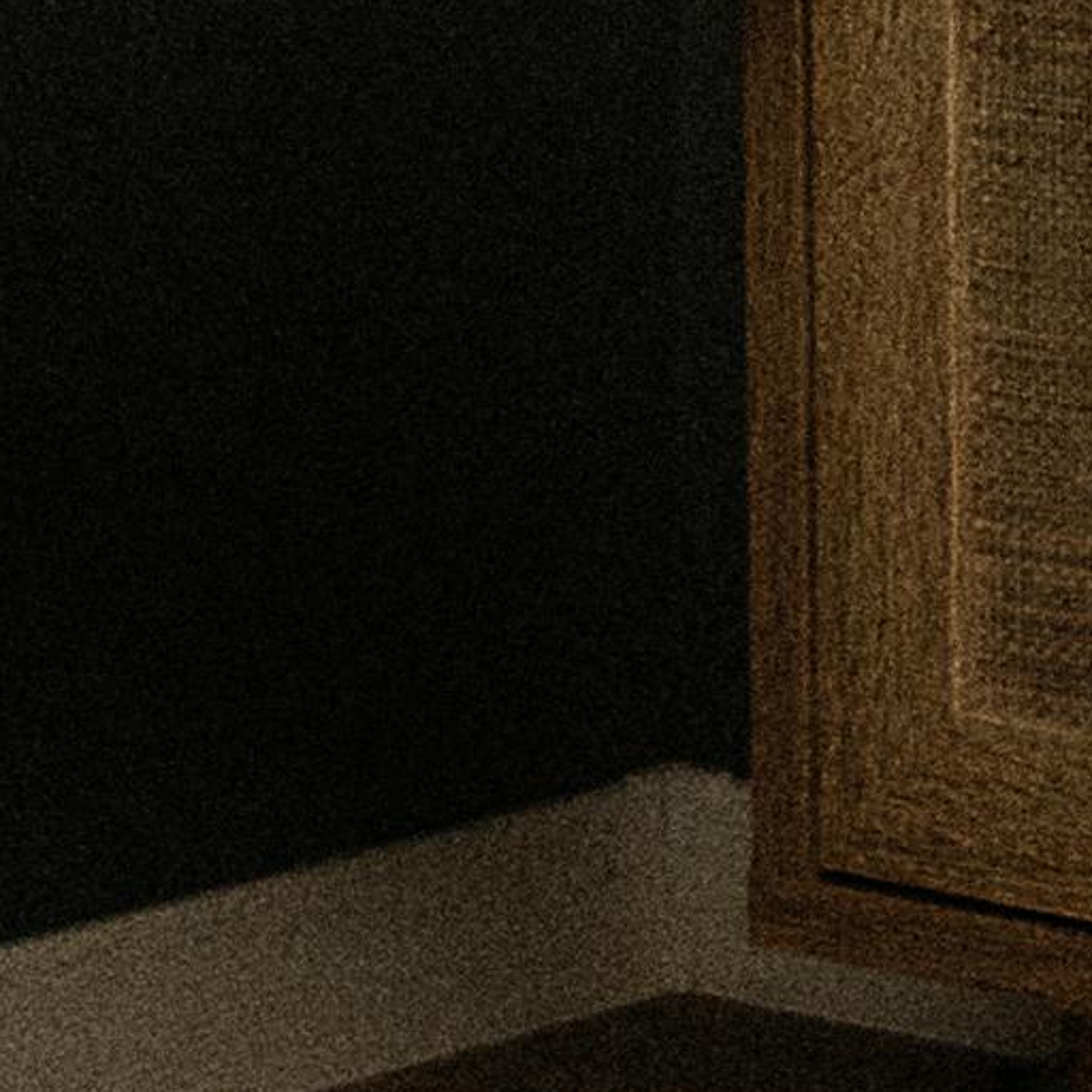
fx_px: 13776
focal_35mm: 386
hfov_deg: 4.4
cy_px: -800
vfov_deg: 4.5
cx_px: 3169
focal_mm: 30
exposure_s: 1/60
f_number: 4
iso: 320
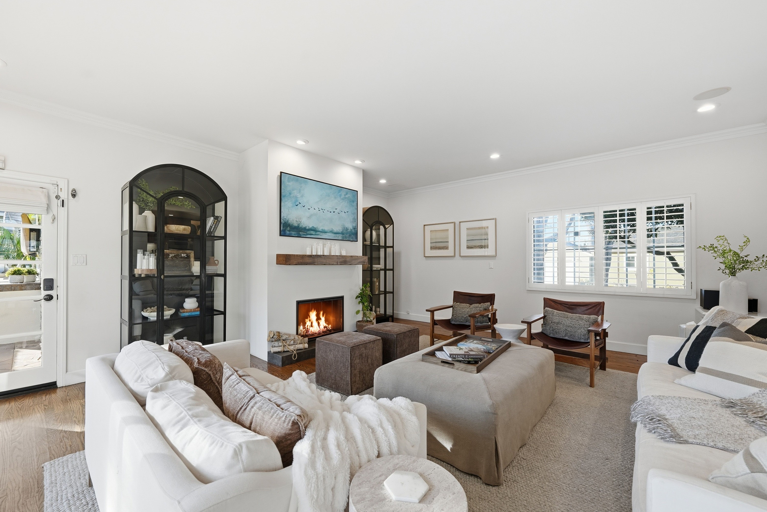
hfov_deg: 104.1
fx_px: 298
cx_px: 359
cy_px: 267
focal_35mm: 14
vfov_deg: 81.2
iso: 400
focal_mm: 12
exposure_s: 1/320
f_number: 8
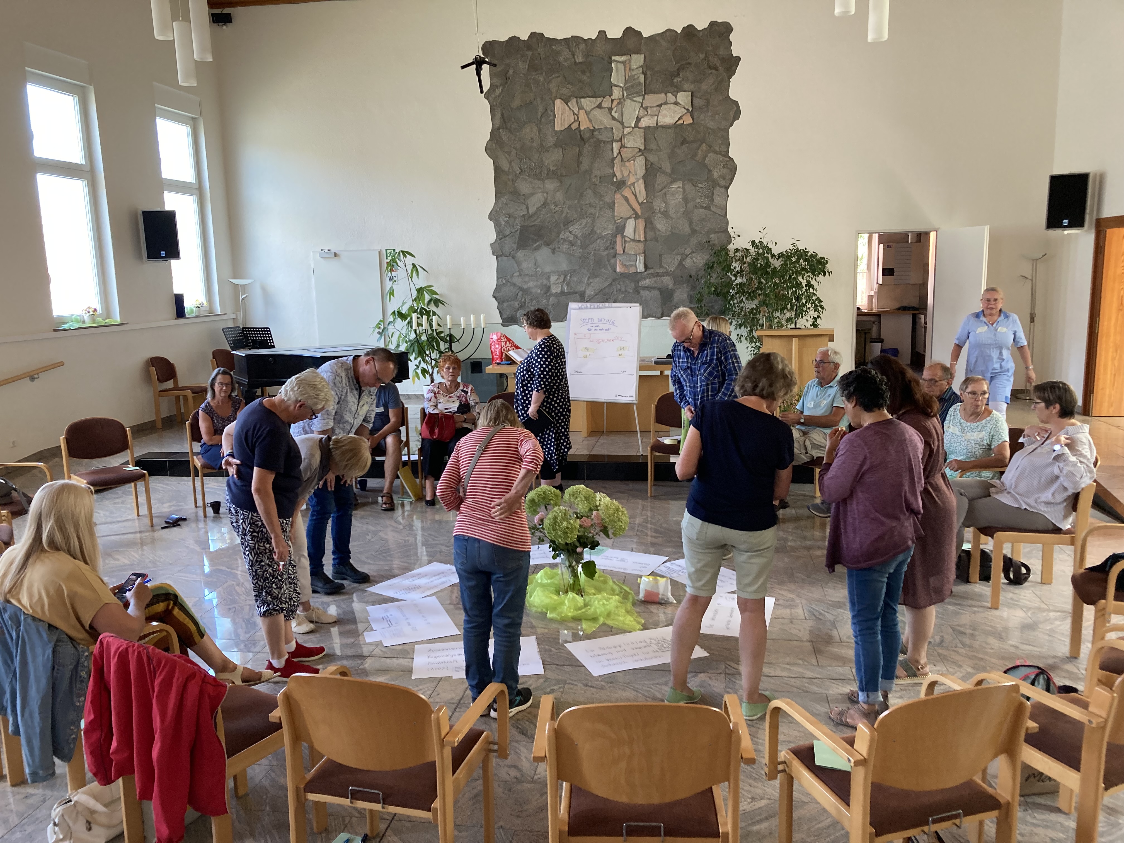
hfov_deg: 63.4
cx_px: 562
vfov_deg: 49.7
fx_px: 909
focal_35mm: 28
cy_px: 422
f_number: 1.8
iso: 125
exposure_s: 1/60
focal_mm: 3.99
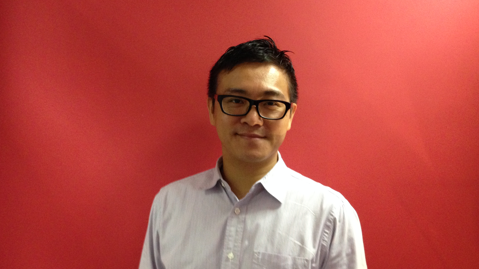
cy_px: 153
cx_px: 237
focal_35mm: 38
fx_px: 483
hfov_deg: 52.8
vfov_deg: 31.2
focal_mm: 4.12
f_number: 2.4
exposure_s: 1/20
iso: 320
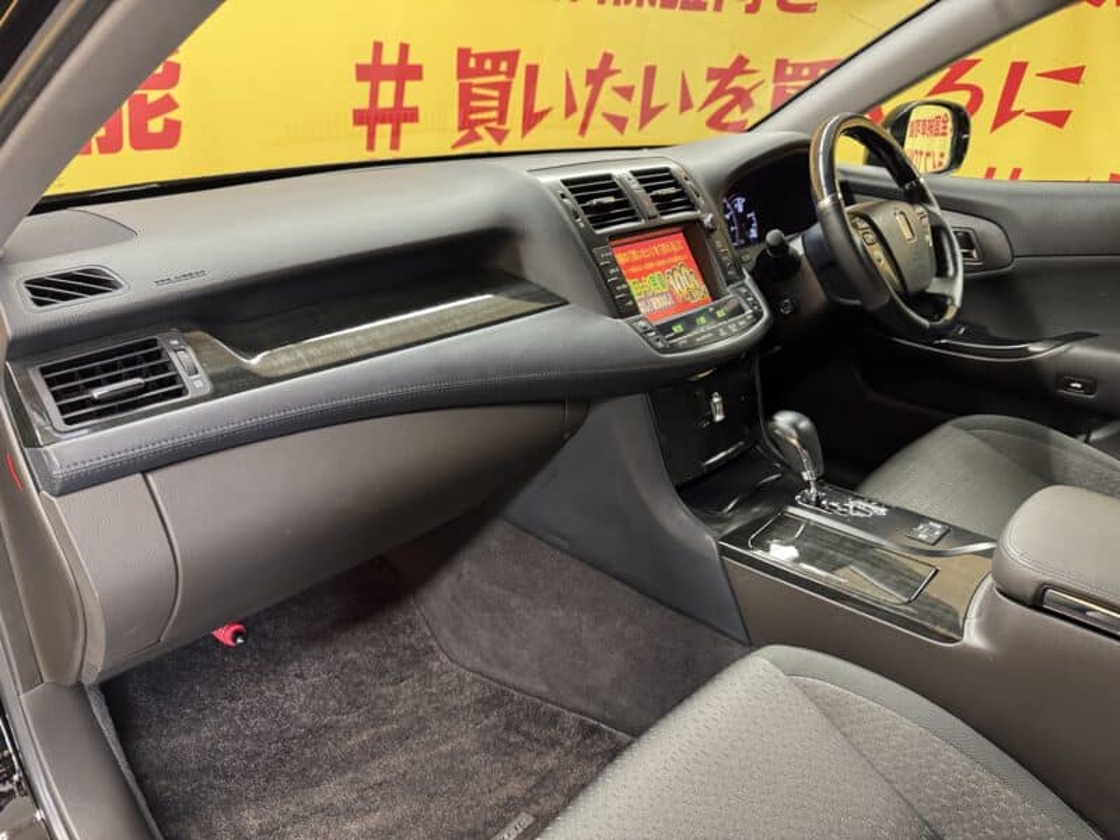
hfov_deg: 71.6
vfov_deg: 56.8
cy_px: 420
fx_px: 777
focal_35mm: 24
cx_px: 560
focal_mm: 6.76
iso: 400
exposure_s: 1/50
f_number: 1.78
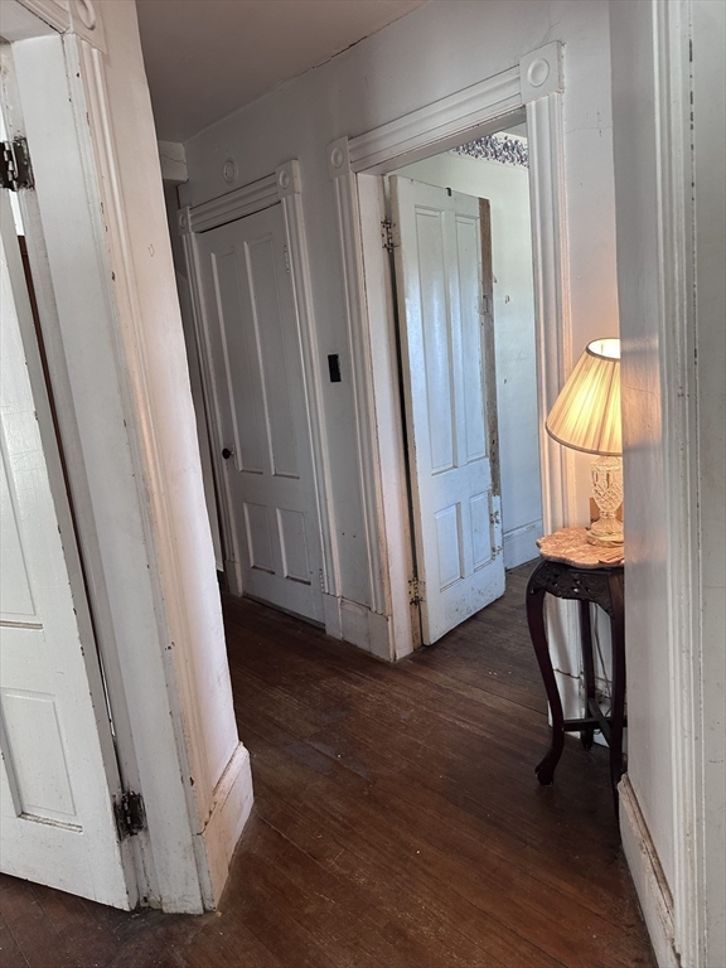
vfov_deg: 71.6
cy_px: 484
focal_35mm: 24
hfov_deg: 56.8
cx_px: 363
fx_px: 671
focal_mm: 6.86
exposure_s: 1/60
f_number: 1.78
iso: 200
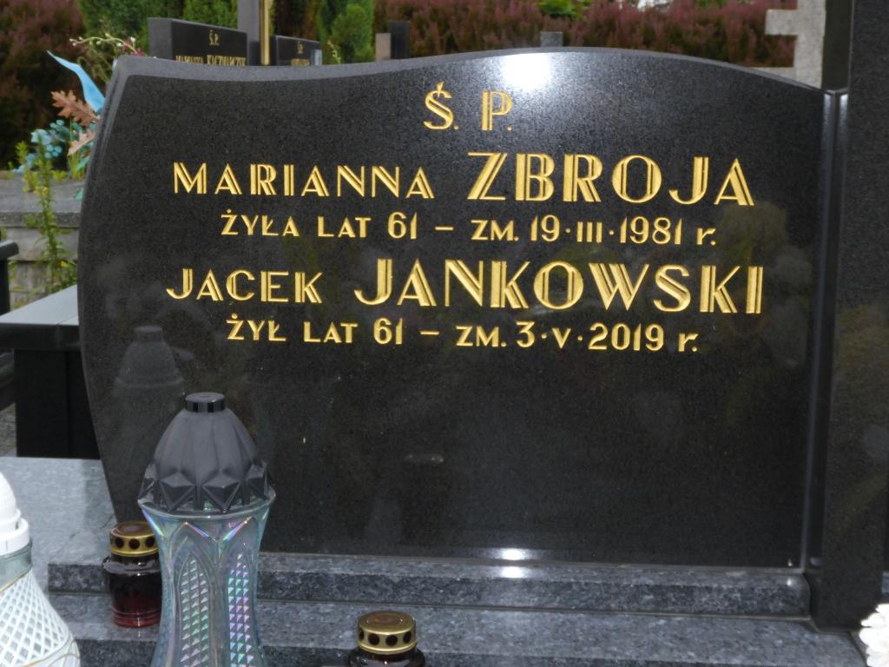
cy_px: 334
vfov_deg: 26.6
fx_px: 1412
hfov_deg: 34.9
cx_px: 444
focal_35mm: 55
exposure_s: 1/125
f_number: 4.9
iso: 320
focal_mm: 9.8
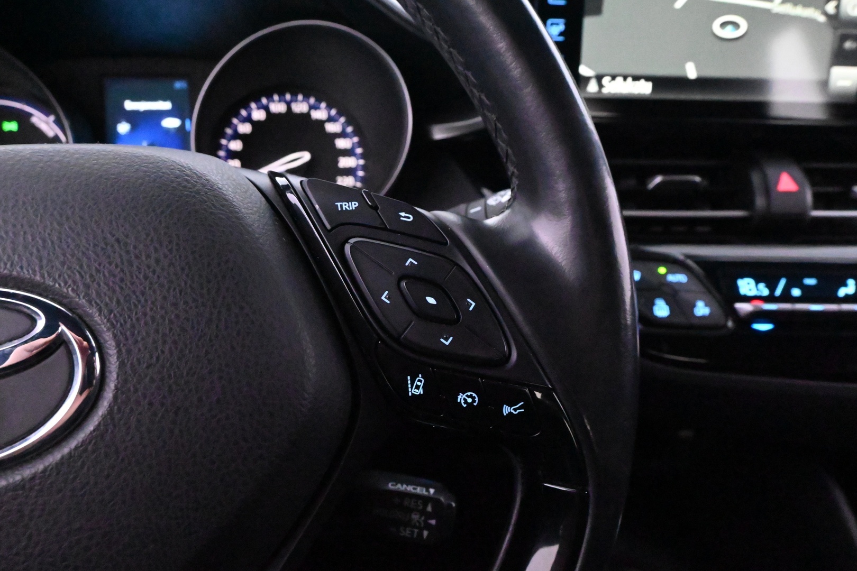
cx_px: 428
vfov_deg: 47.9
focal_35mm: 27
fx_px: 643
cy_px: 286
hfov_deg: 67.4
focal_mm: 18
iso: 20000
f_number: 7.1
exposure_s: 1/30
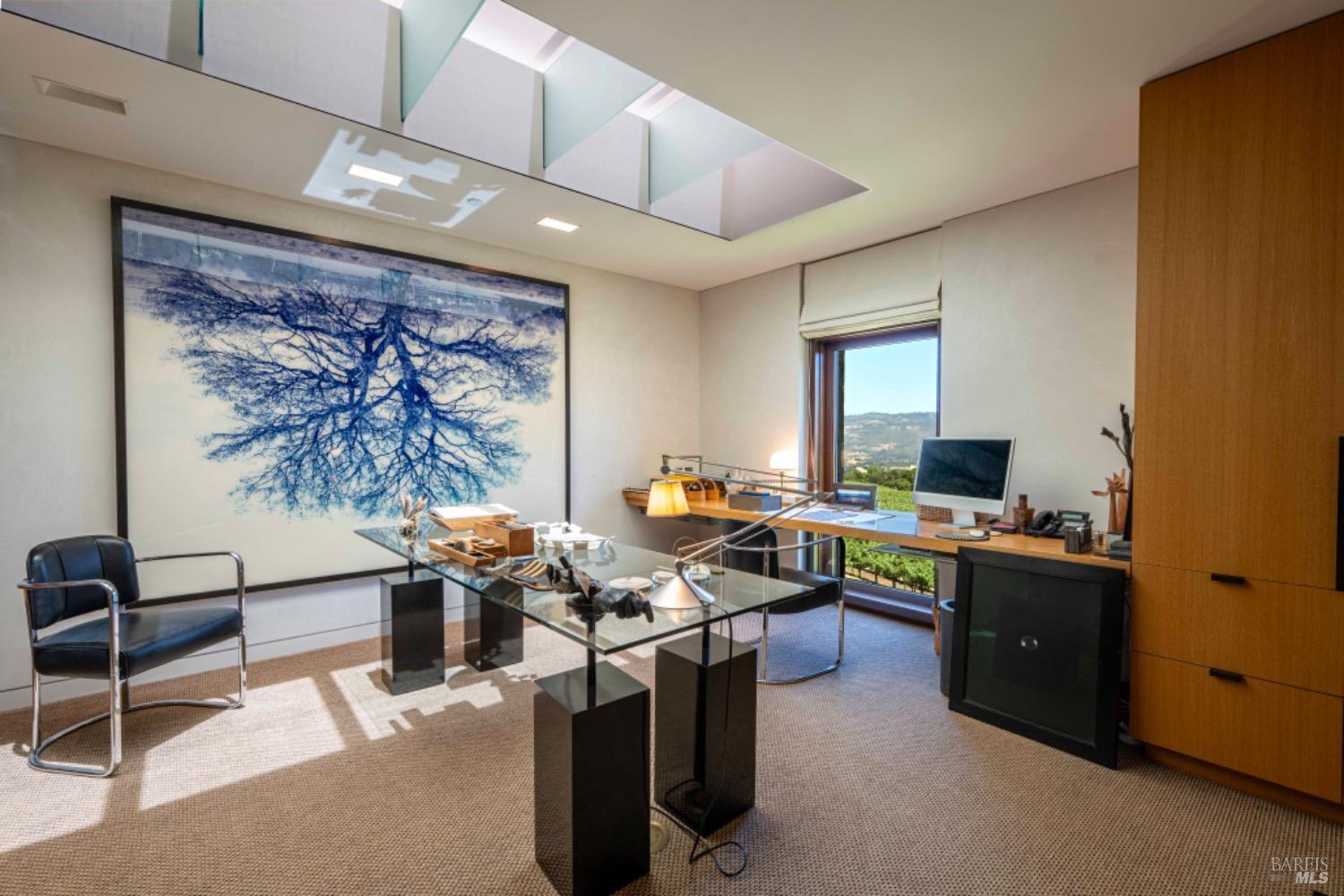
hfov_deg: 98.5
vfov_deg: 75.5
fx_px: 579
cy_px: 448
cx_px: 672
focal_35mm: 16
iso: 250
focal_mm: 15.5
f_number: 9
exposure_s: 1/13
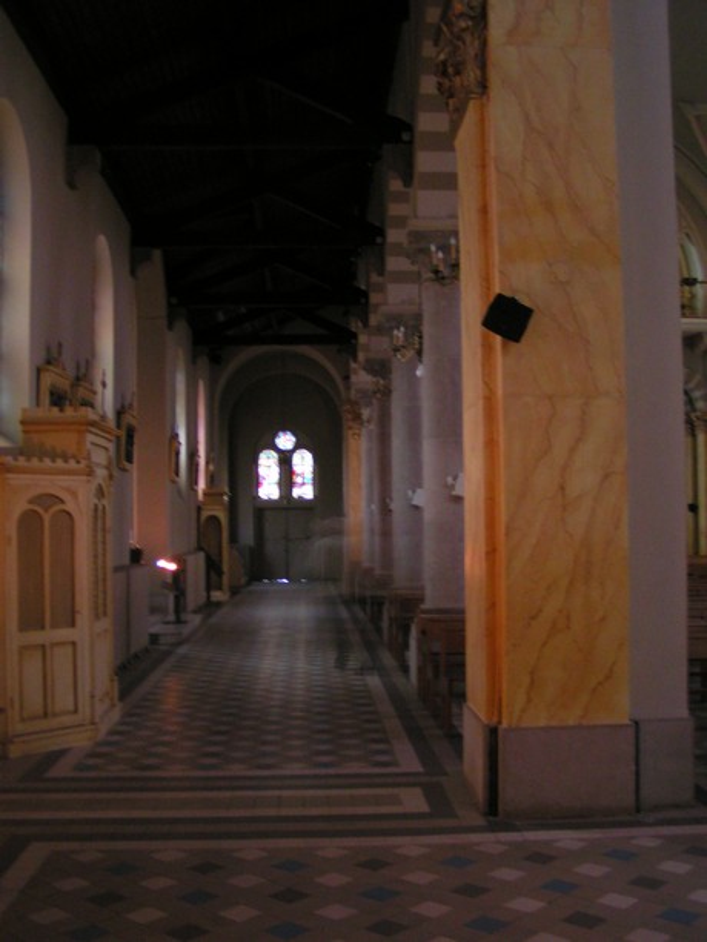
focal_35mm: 38
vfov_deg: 49.0
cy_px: 471
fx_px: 1034
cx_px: 354
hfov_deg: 37.7
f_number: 2.8
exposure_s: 2
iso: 200
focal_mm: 5.8
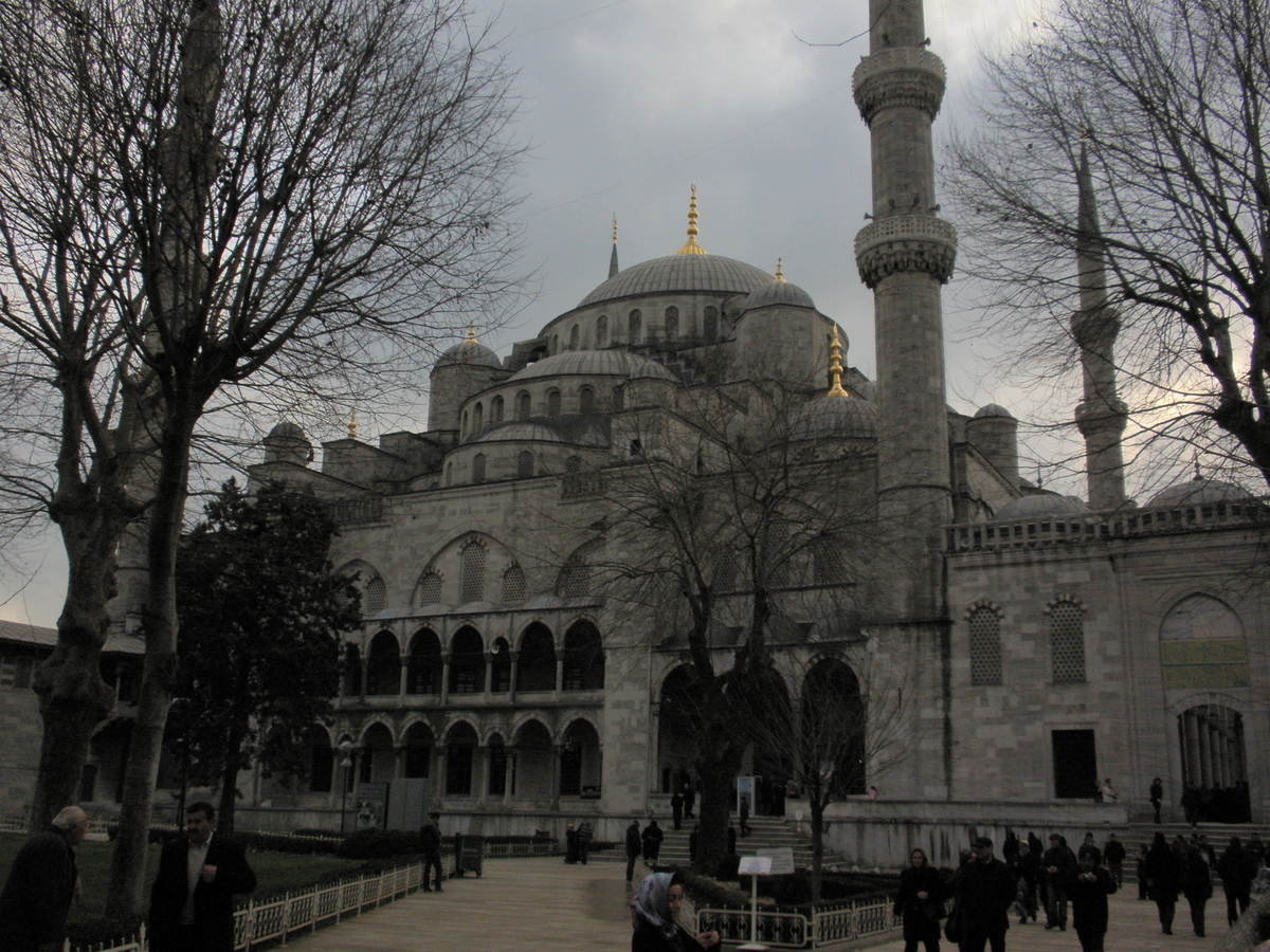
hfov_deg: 50.1
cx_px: 635
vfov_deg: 38.7
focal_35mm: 37
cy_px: 476
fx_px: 1357
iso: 64
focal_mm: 6.6
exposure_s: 1/125
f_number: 10
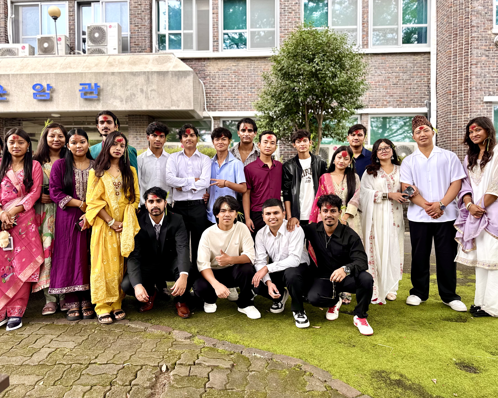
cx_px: 238
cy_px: 191
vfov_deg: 54.9
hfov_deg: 66.0
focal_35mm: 26
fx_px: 383
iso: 64
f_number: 1.78
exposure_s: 1/171
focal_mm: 6.76
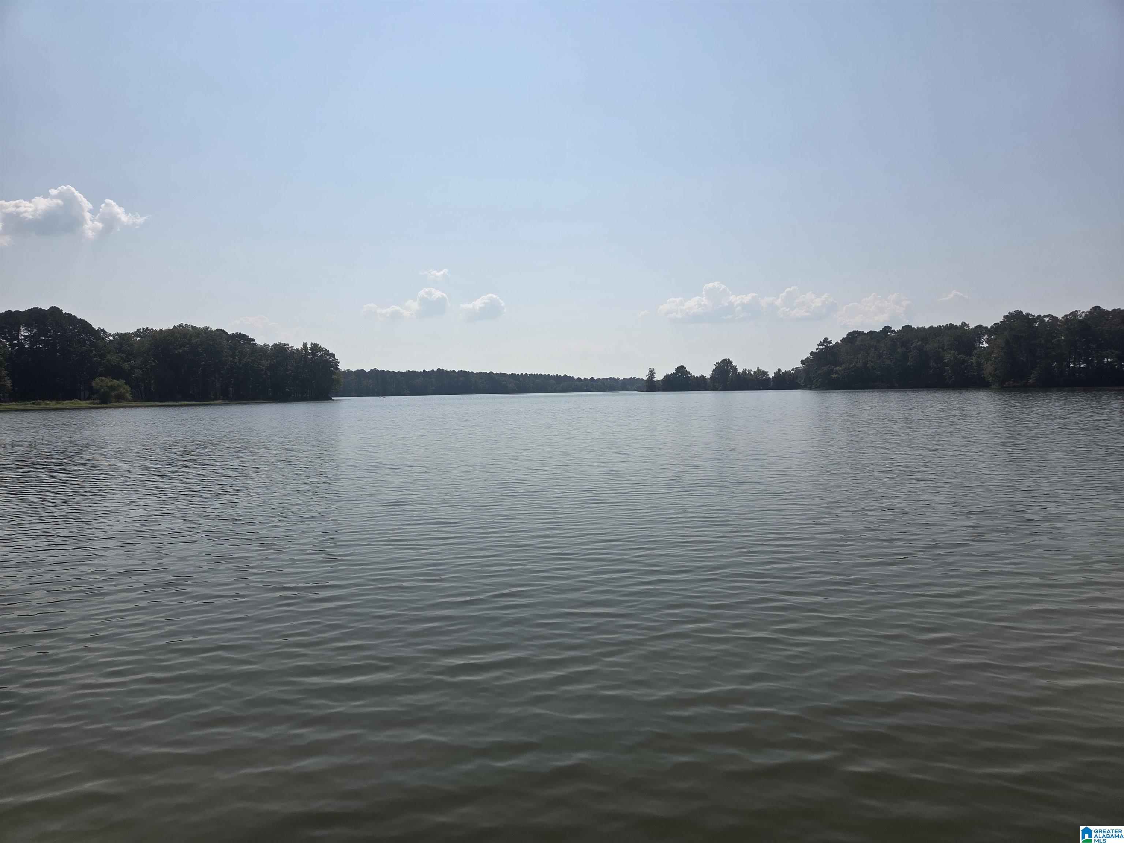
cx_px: 562
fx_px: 747
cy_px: 422
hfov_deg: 73.9
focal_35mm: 23
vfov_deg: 58.9
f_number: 1.8
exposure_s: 1/7891
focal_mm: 5.4
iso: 50
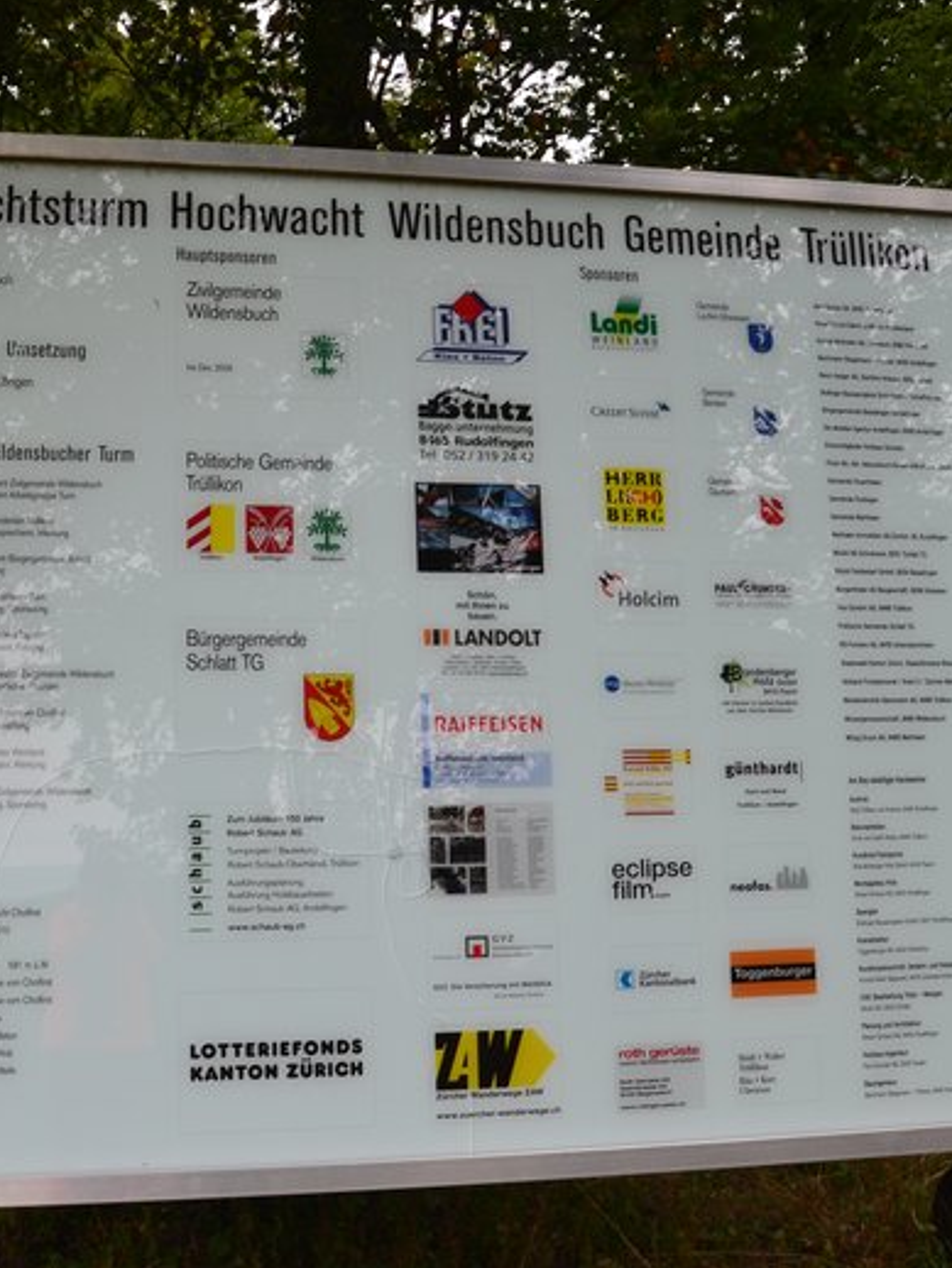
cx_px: 377
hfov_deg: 35.8
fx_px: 1466
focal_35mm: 40
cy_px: 632
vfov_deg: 46.8
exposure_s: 1/25
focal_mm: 18
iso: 320
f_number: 7.1
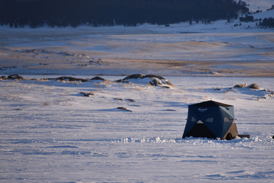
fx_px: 3342
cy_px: 91
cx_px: 172
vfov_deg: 3.1
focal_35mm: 439
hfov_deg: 4.7
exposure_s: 1/640
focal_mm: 300
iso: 180
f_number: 5.6
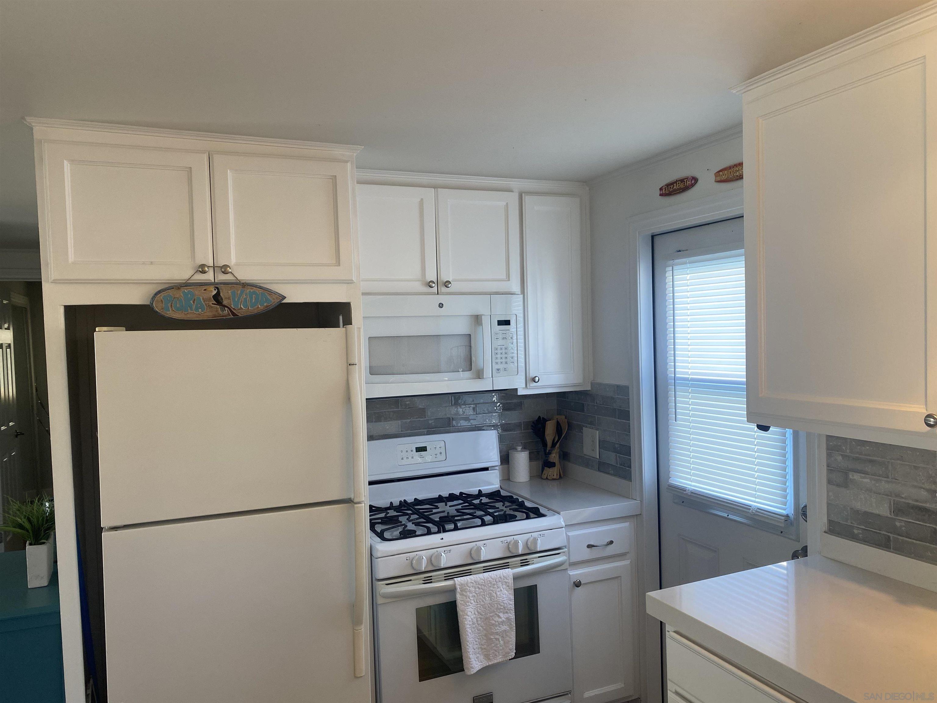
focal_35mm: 26
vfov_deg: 53.1
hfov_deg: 67.3
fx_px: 704
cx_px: 468
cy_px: 352
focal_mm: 4.25
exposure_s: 1/120
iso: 80
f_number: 1.8
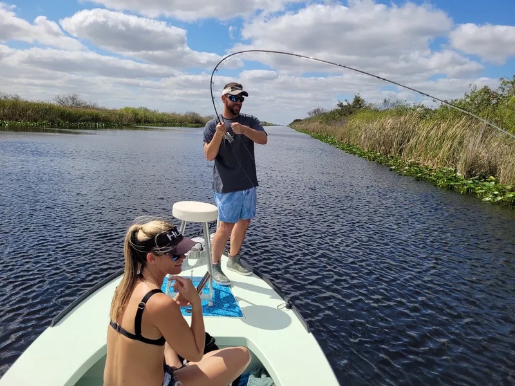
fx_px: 387
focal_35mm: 26
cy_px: 193
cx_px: 258
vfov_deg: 53.1
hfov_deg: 67.3
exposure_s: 1/3999
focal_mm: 5.4
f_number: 1.8
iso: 40
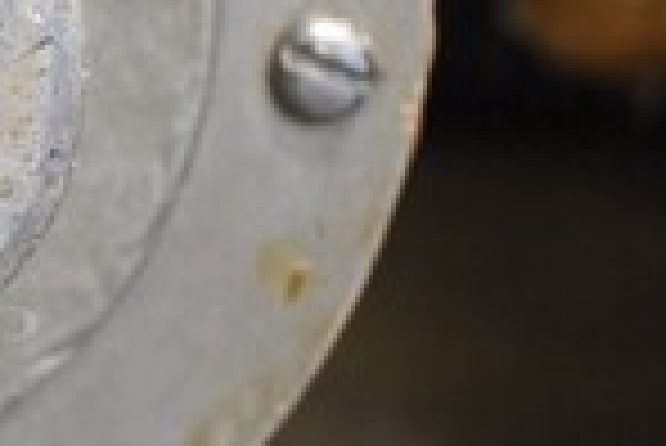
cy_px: 149
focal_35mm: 111
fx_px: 2055
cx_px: -423
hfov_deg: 16.3
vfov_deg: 12.4
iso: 1600
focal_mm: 18
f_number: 4
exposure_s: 1/60
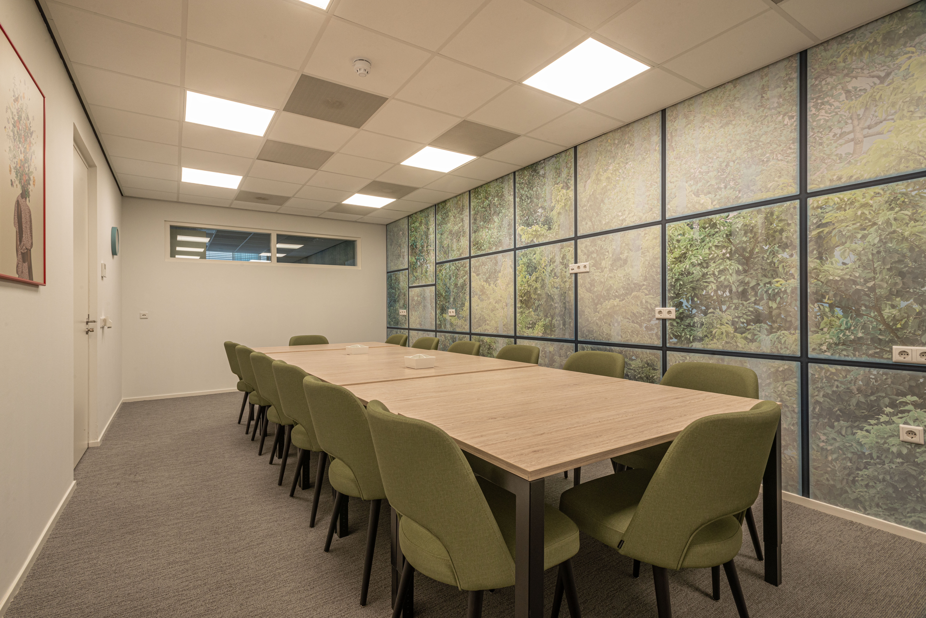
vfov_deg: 70.5
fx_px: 437
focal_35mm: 17
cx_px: 463
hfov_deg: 93.3
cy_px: 309
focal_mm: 17
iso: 200
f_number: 16
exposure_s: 1/2.5
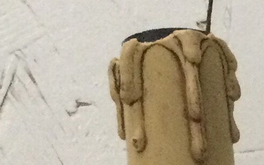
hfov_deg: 8.9
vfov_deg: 5.9
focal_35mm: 219
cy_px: 251
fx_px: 1575
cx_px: 564
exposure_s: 1/17
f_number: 2.4
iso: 200
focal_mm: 3.3
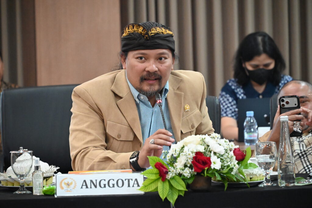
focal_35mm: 200
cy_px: 104
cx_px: 156
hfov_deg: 10.3
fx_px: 1733
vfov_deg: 6.9
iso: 14400
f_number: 6.3
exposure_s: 1/125
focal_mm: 200
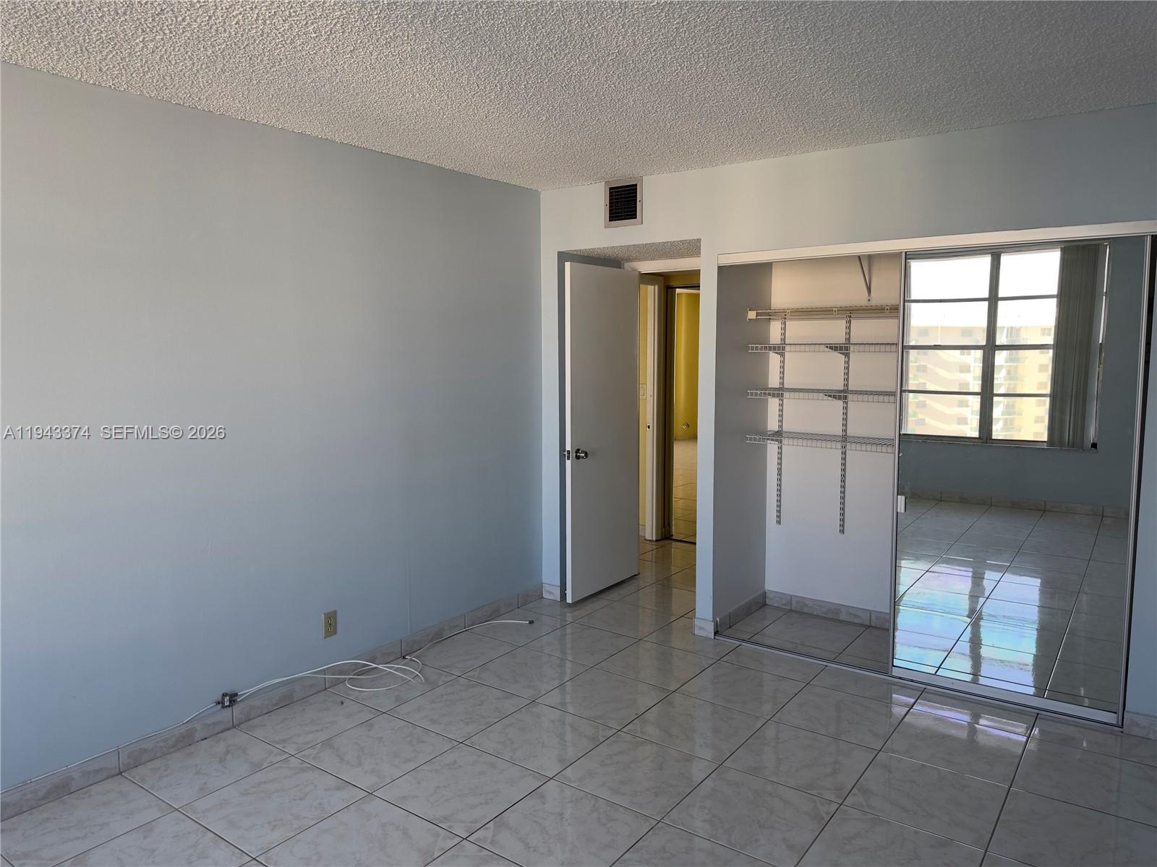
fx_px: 802
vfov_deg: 56.8
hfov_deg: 71.6
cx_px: 578
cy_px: 434
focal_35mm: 24
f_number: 1.78
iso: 80
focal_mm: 6.86
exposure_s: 1/212
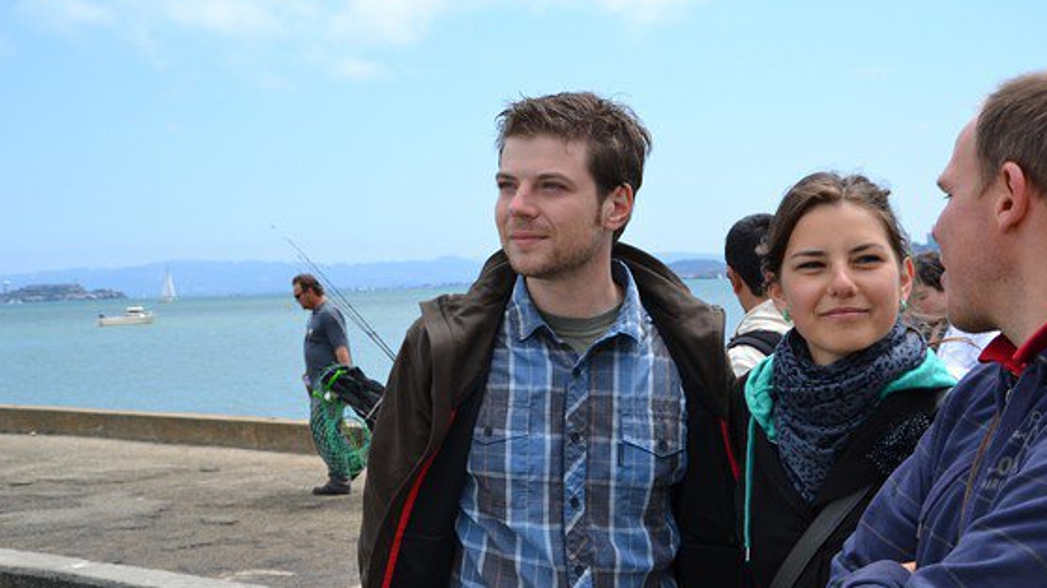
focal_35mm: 54
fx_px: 1499
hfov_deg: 38.5
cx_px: 496
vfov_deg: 22.2
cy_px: 254
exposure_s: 1/200
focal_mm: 30
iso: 100
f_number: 7.1
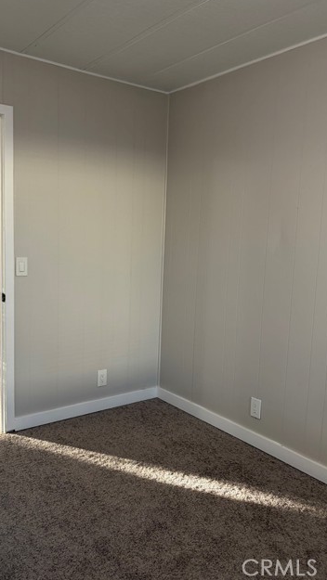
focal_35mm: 29
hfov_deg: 40.1
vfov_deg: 66.0
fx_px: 447
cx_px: 132
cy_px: 284
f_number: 1.6
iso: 80
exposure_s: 1/60
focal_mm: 5.96
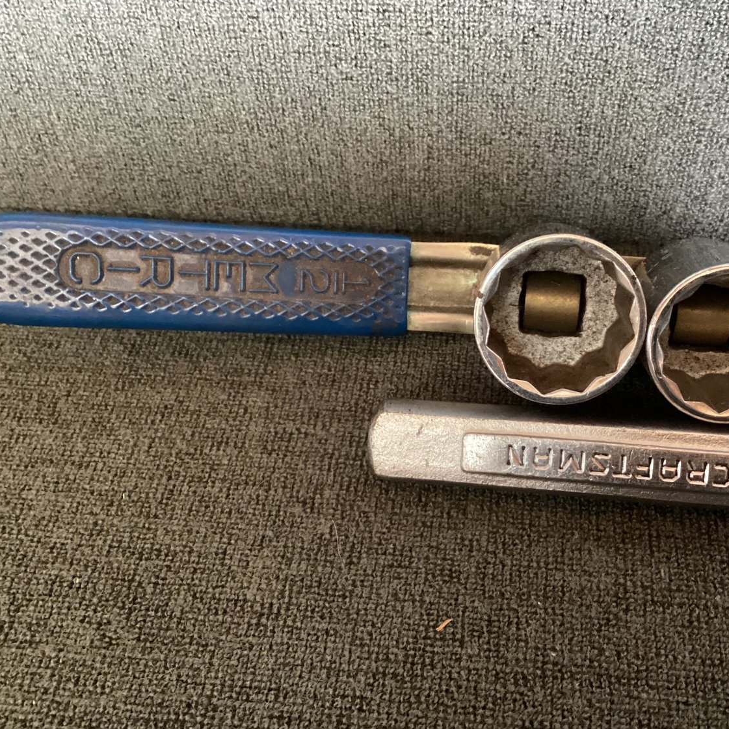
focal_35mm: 37
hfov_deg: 44.8
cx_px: 428
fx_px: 882
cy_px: 361
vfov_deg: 44.9
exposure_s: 1/20
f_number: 2.4
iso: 640
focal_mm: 3.3
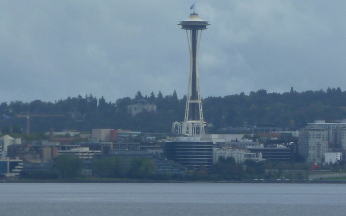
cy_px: 138
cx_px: 348
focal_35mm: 565
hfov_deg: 3.7
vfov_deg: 2.3
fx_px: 5328
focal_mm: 36
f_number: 5.9
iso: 80
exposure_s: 1/250
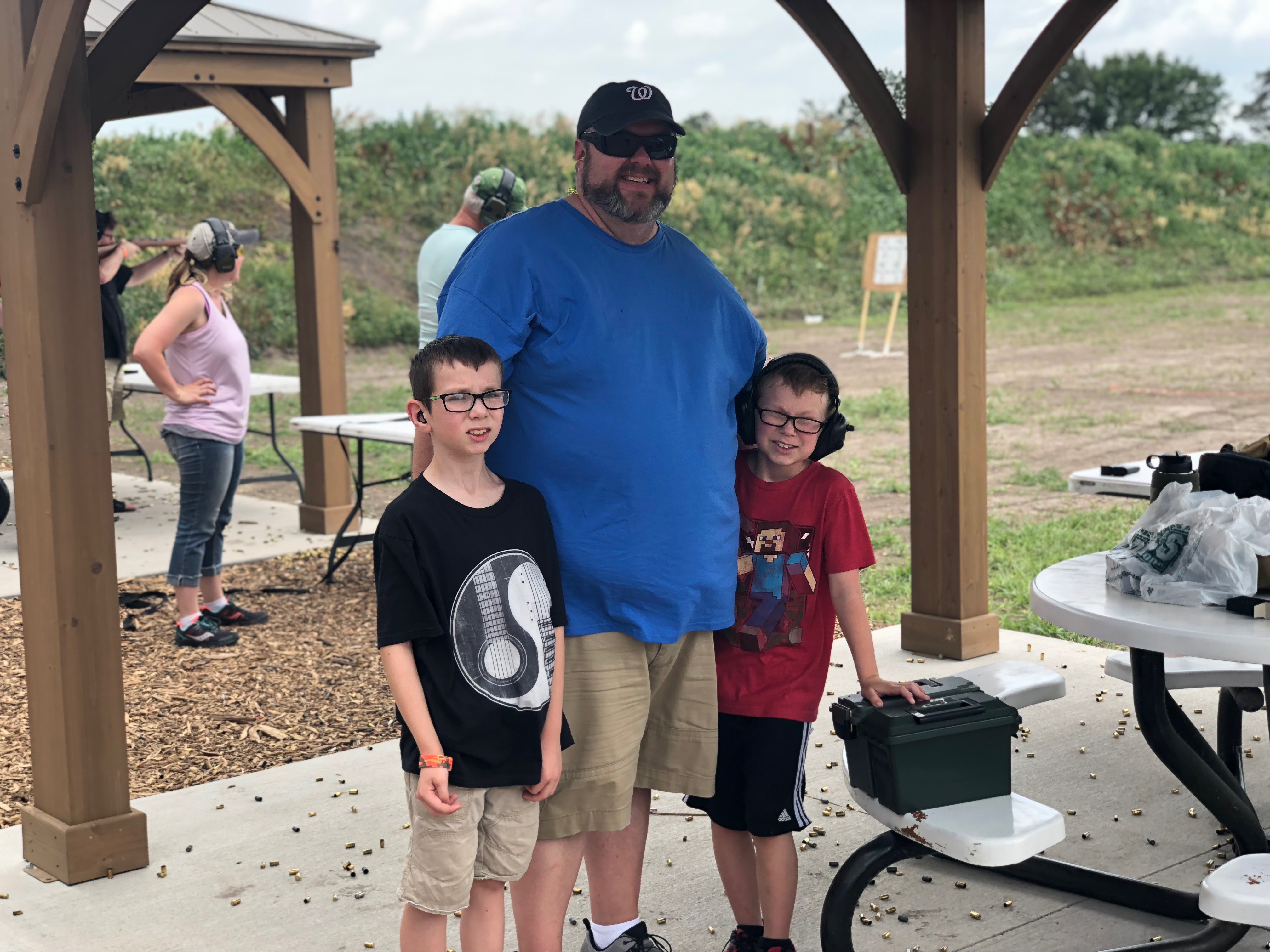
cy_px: 476
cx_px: 635
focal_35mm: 52
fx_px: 1908
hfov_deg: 36.8
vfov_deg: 28.0
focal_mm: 6
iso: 16
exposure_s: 1/197
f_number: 2.4
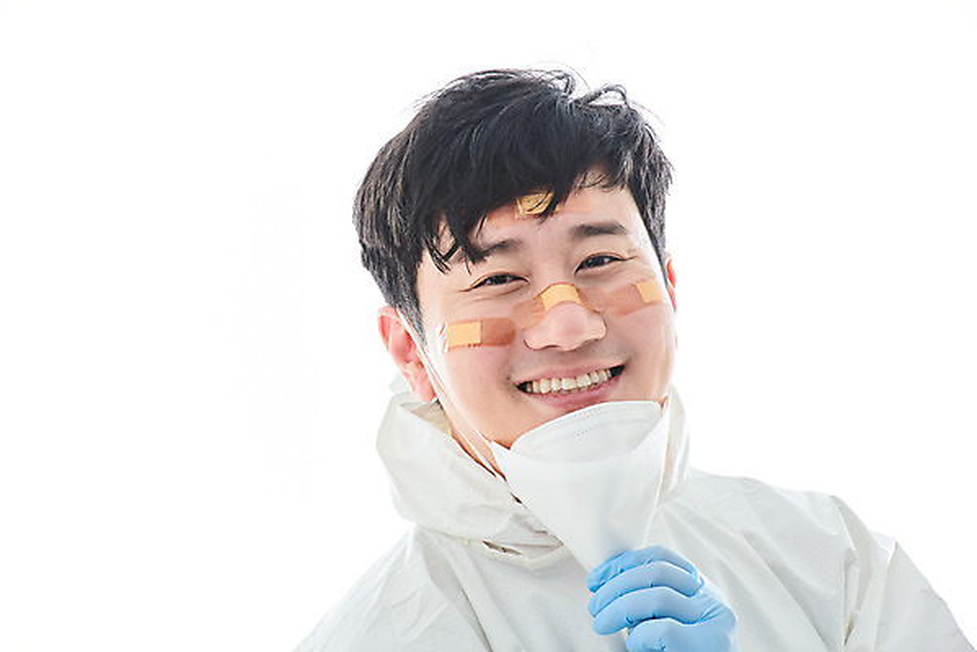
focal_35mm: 200
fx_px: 5430
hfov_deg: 10.3
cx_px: 488
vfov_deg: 6.9
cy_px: 326
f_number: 14
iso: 100
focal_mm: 200
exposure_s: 1/125
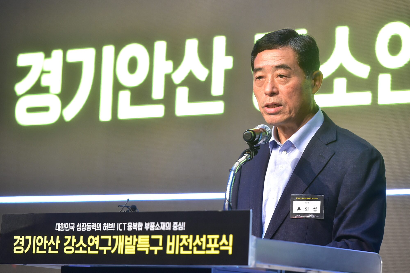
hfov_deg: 11.4
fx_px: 2049
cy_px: 136
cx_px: 205
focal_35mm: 180
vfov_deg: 7.6
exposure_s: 1/125
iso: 1600
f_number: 4.5
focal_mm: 180
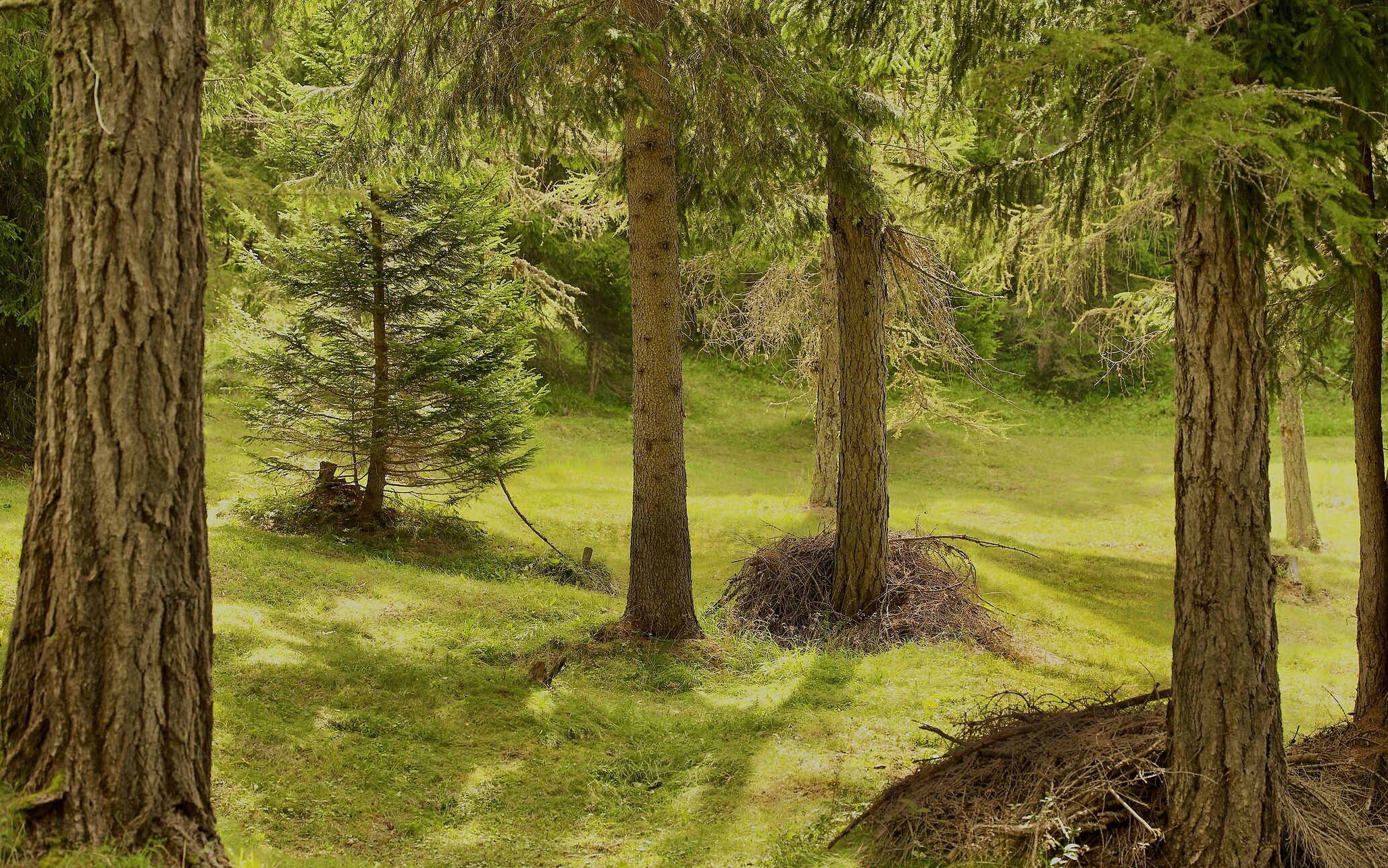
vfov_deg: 10.5
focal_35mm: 125
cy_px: 451
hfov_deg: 16.7
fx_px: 4729
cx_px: 701
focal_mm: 105
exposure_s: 1/160
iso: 100
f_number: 4.5
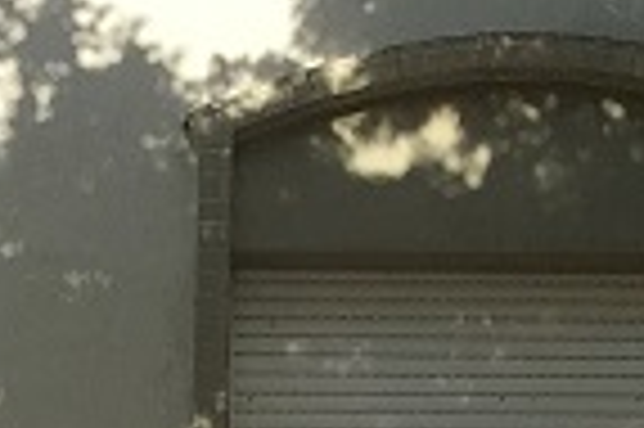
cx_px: -108
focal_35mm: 211
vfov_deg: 5.7
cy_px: 1599
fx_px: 3770
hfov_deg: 9.6
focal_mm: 4.15
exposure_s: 1/1304
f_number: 2.2
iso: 25
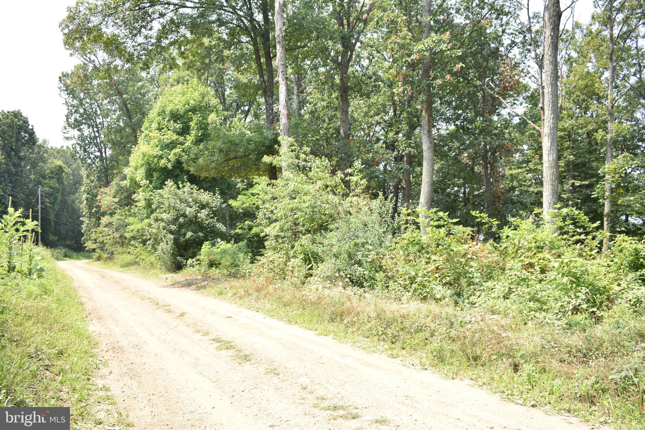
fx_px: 564
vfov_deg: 41.7
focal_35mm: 32
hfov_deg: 59.5
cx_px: 322
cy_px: 215
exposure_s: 1/500
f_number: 5.6
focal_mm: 21
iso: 400
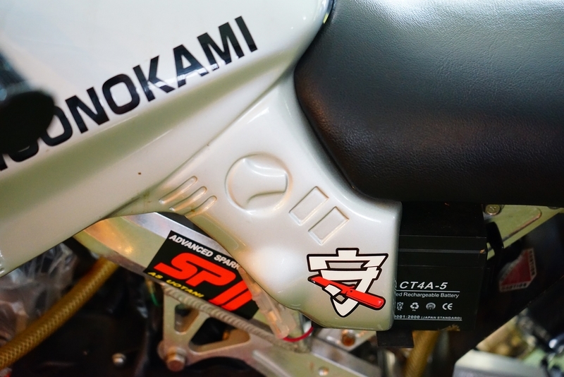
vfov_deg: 14.6
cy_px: 188
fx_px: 1473
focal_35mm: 94
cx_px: 282
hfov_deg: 21.7
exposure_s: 1/100
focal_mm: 94
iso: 6400
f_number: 4
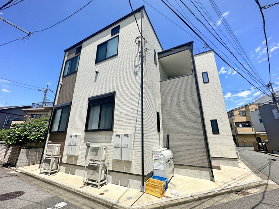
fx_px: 113
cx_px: 140
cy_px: 104
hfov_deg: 102.1
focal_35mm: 14
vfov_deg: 85.7
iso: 50
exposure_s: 1/1887
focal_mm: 2.22
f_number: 2.2
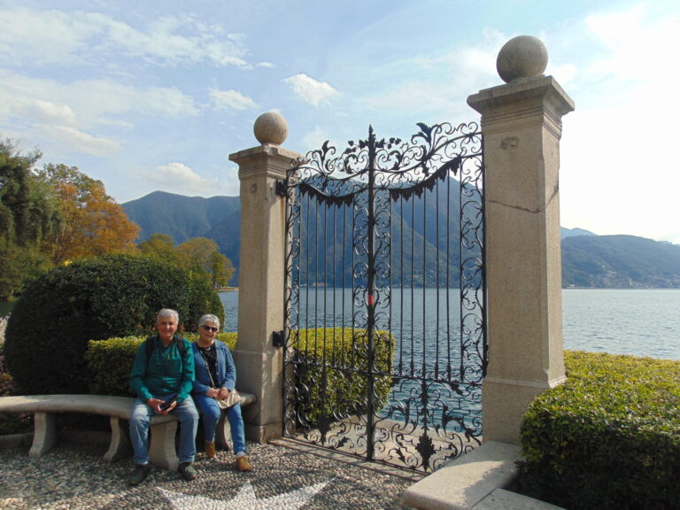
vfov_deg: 54.9
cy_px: 255
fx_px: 491
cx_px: 340
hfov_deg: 69.4
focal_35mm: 25
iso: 80
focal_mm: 4.5
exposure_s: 1/250
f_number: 7.7
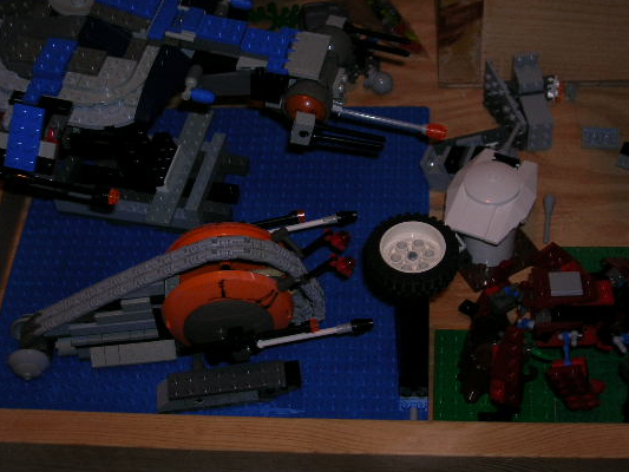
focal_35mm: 60
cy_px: 203
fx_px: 1090
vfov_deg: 24.4
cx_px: 297
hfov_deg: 32.2
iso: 50
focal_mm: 8.4
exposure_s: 1/60.1
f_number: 3.3
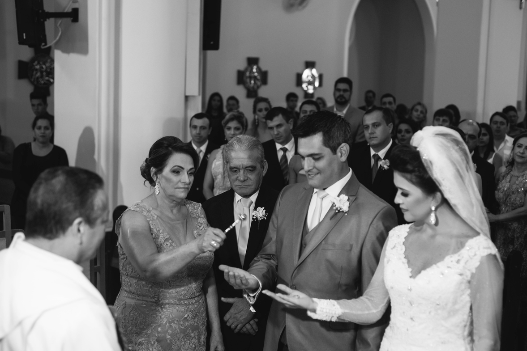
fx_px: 747
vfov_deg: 26.5
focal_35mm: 51
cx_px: 265
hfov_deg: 38.9
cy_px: 177
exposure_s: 1/200
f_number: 2.8
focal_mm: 50
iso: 1250
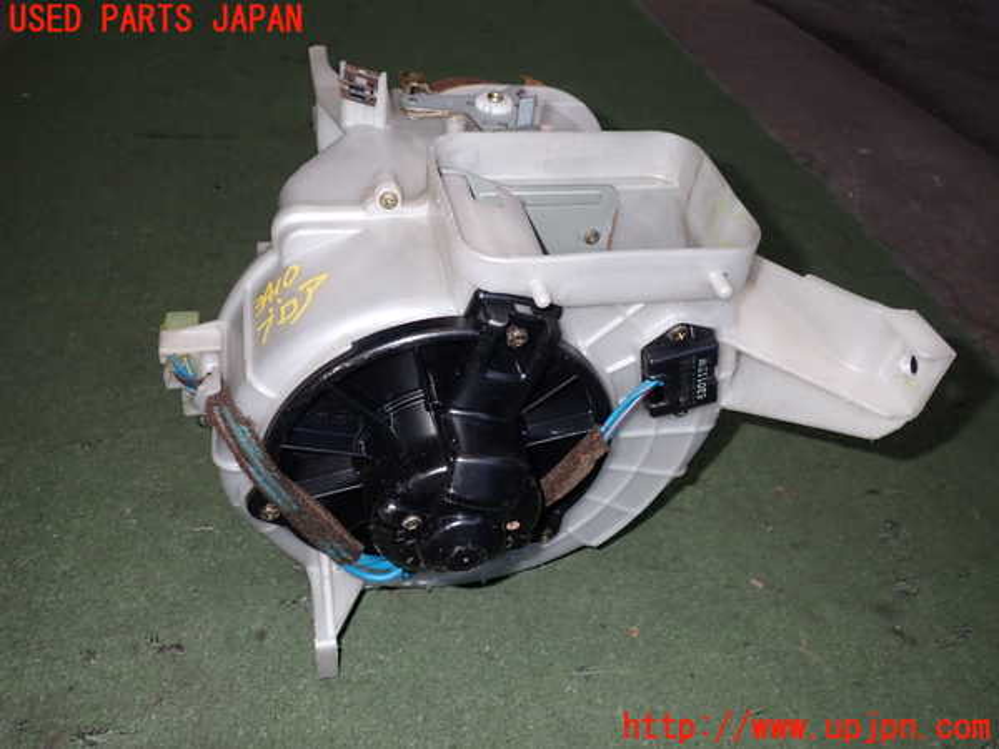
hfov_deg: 60.0
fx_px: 866
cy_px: 374
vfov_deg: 46.8
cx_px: 500
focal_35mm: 30
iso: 200
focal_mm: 5.4
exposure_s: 1/30
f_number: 6.3
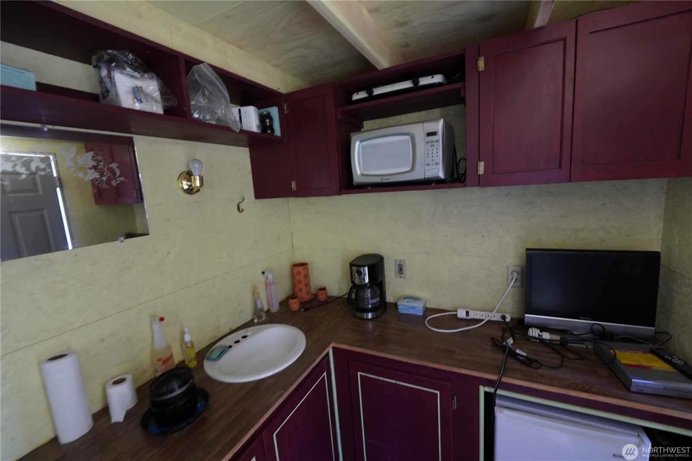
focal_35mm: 14
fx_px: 269
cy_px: 230
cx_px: 346
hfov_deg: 104.3
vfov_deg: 81.2
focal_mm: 14
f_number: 4
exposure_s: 1/30
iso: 1600
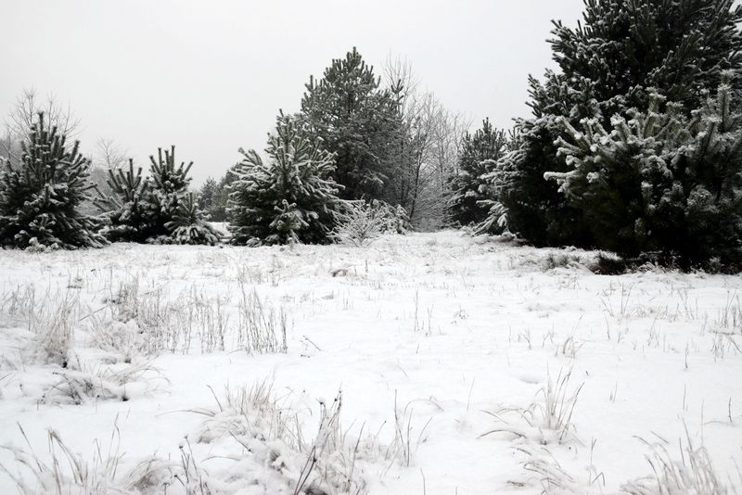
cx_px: 371
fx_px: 773
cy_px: 248
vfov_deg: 35.5
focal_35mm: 38
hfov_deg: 51.3
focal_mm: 25
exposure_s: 1/160
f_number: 8
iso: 400
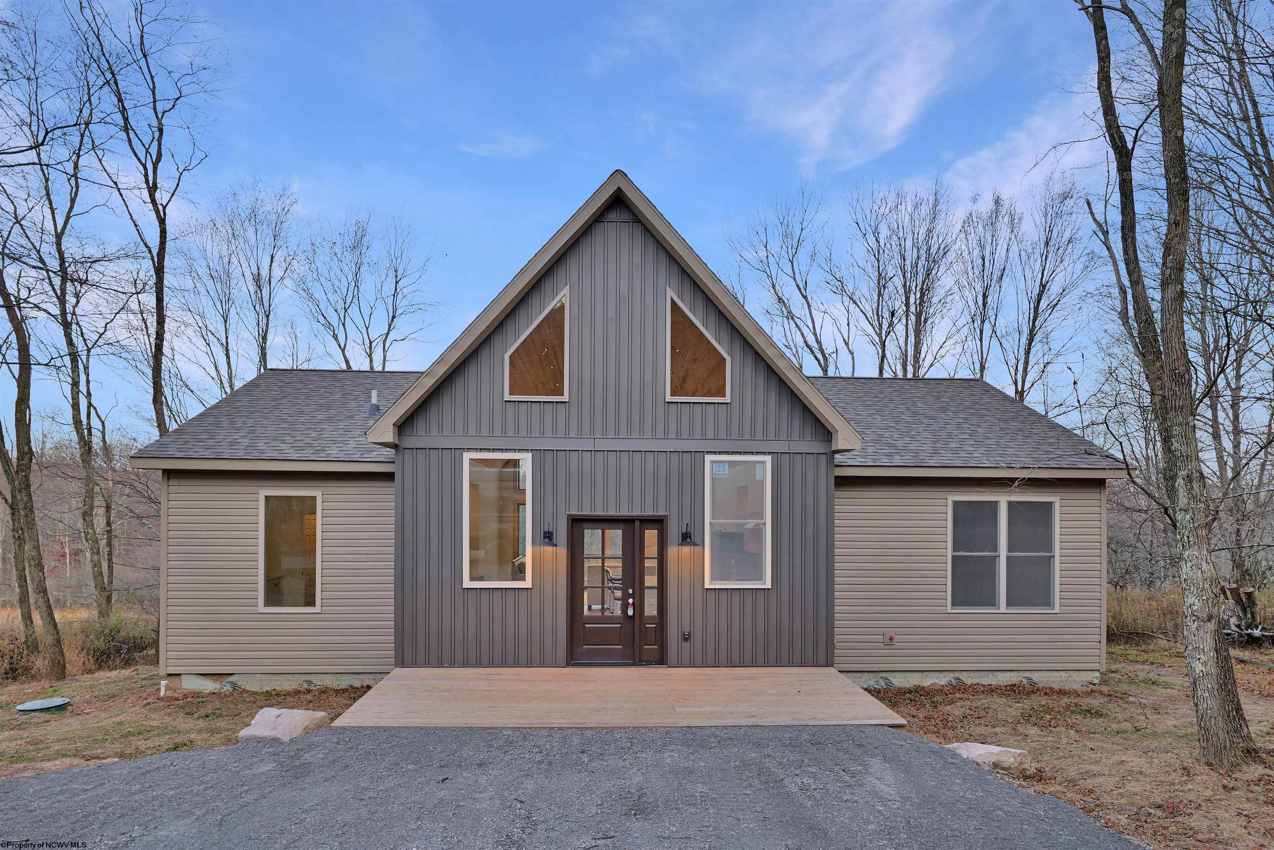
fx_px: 708
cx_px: 637
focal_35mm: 20
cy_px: 425
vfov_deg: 61.9
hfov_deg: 84.0
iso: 100
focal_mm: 20
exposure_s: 1/60
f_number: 4.6
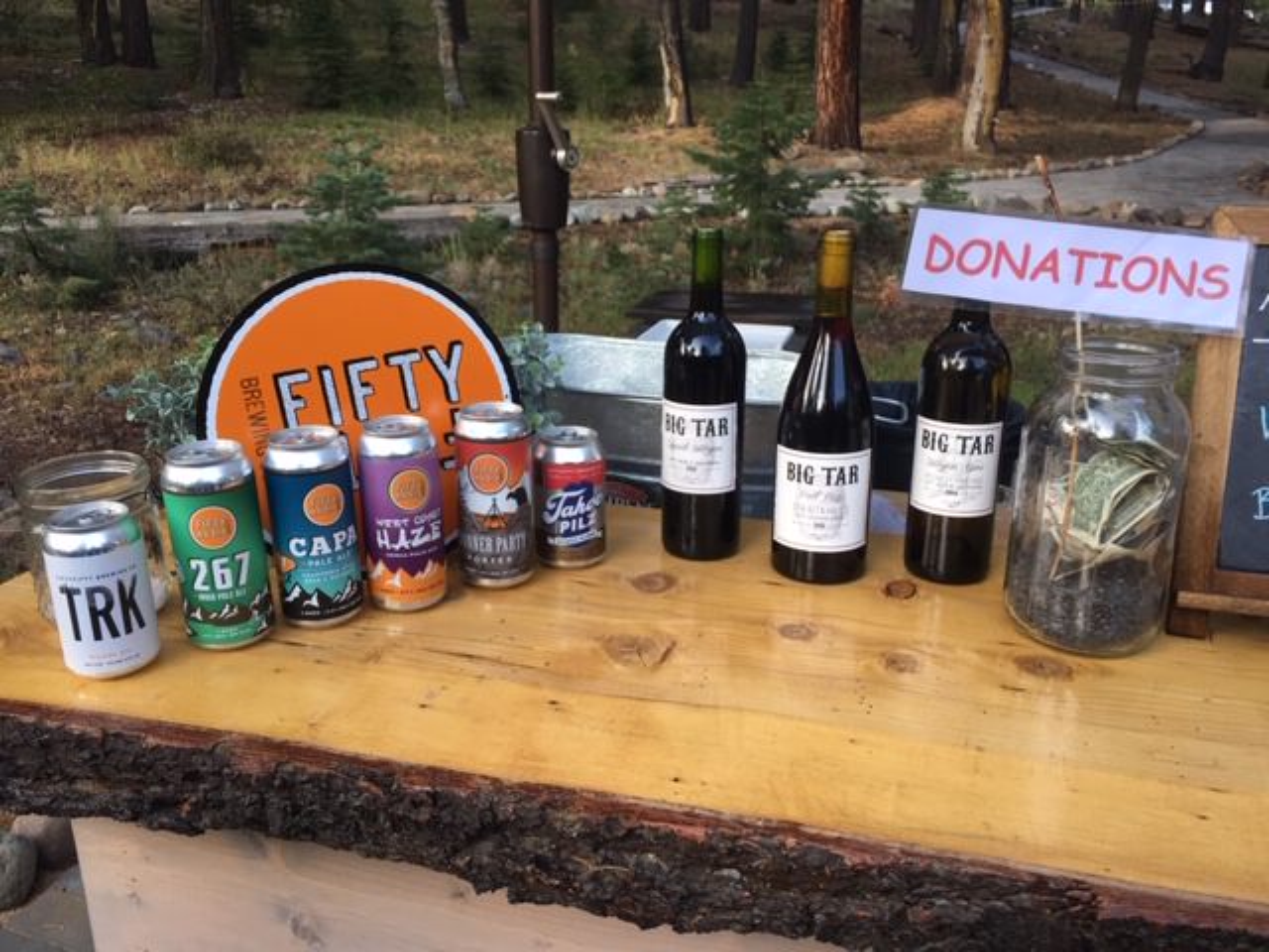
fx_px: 1063
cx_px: 634
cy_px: 476
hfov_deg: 61.7
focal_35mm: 29
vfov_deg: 48.2
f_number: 2.2
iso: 32
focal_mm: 4.15
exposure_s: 1/120
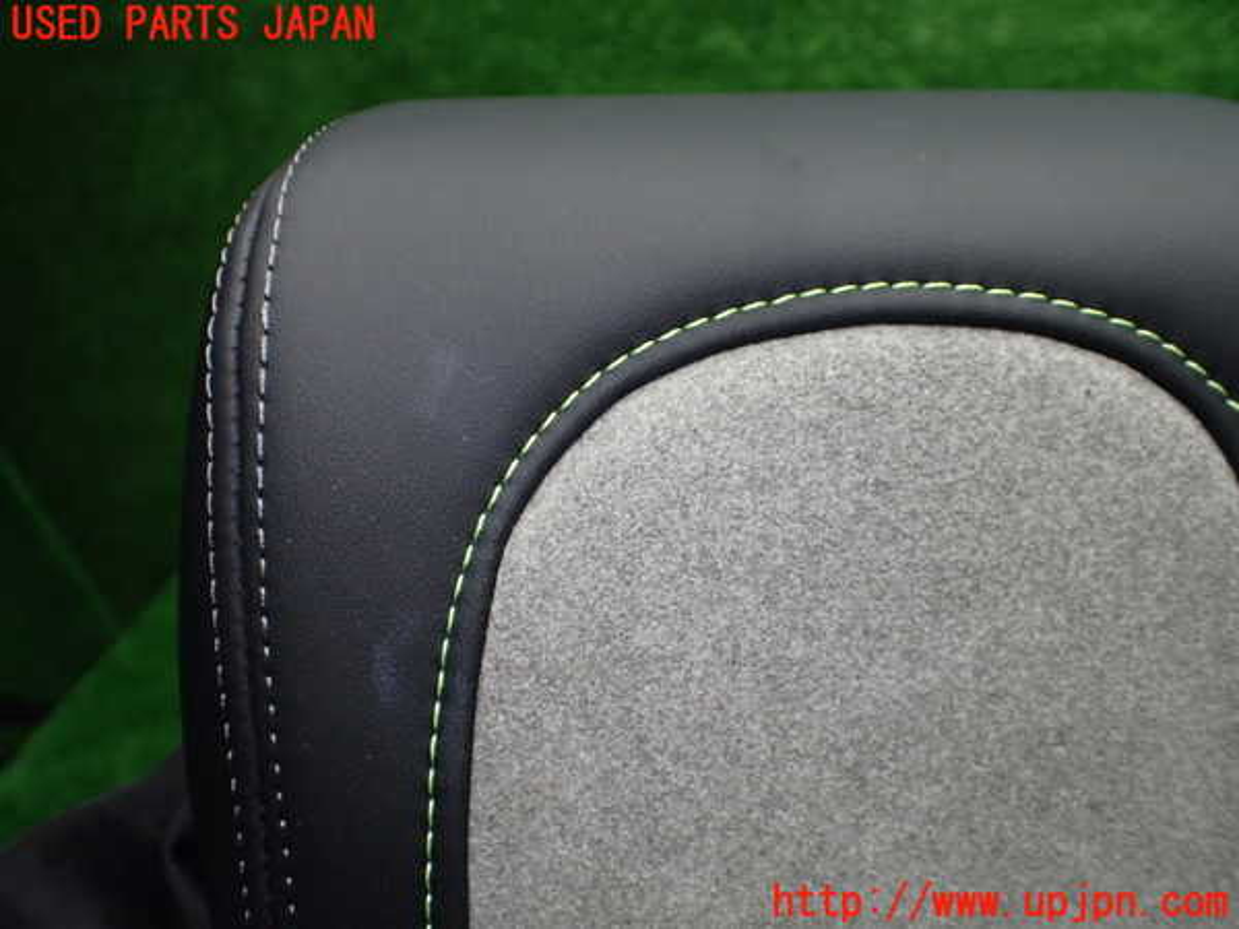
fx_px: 1074
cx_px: 620
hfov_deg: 60.0
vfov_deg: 46.8
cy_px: 464
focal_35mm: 30
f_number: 2.3
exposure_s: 1/125
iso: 320
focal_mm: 5.4
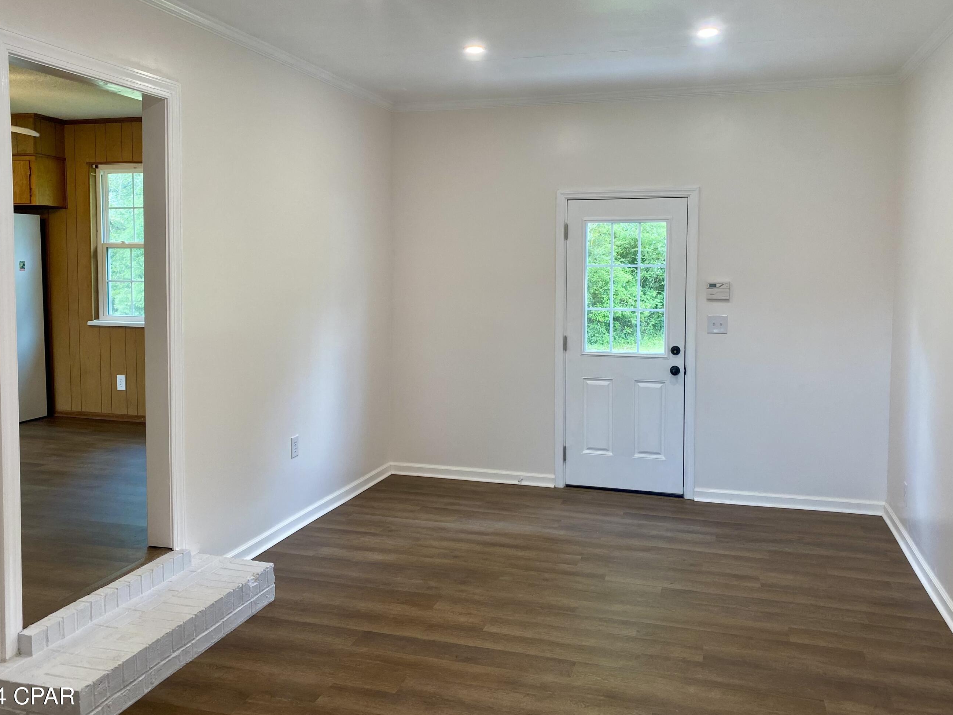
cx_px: 486
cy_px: 322
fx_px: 826
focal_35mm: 30
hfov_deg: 60.0
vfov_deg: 46.7
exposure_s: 1/120
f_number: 1.8
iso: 100
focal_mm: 4.25
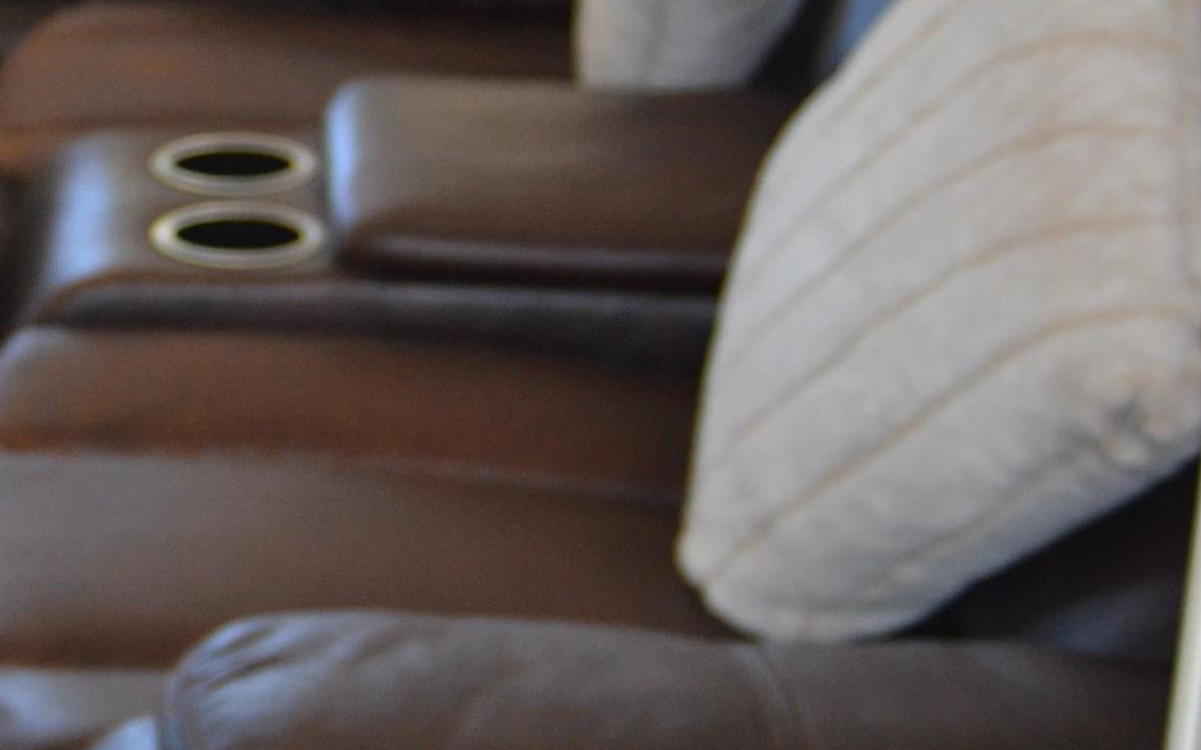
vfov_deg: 11.3
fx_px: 3796
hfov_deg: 17.1
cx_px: -291
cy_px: 296
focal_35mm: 116
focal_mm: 28
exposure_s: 1/60
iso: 900
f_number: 3.3
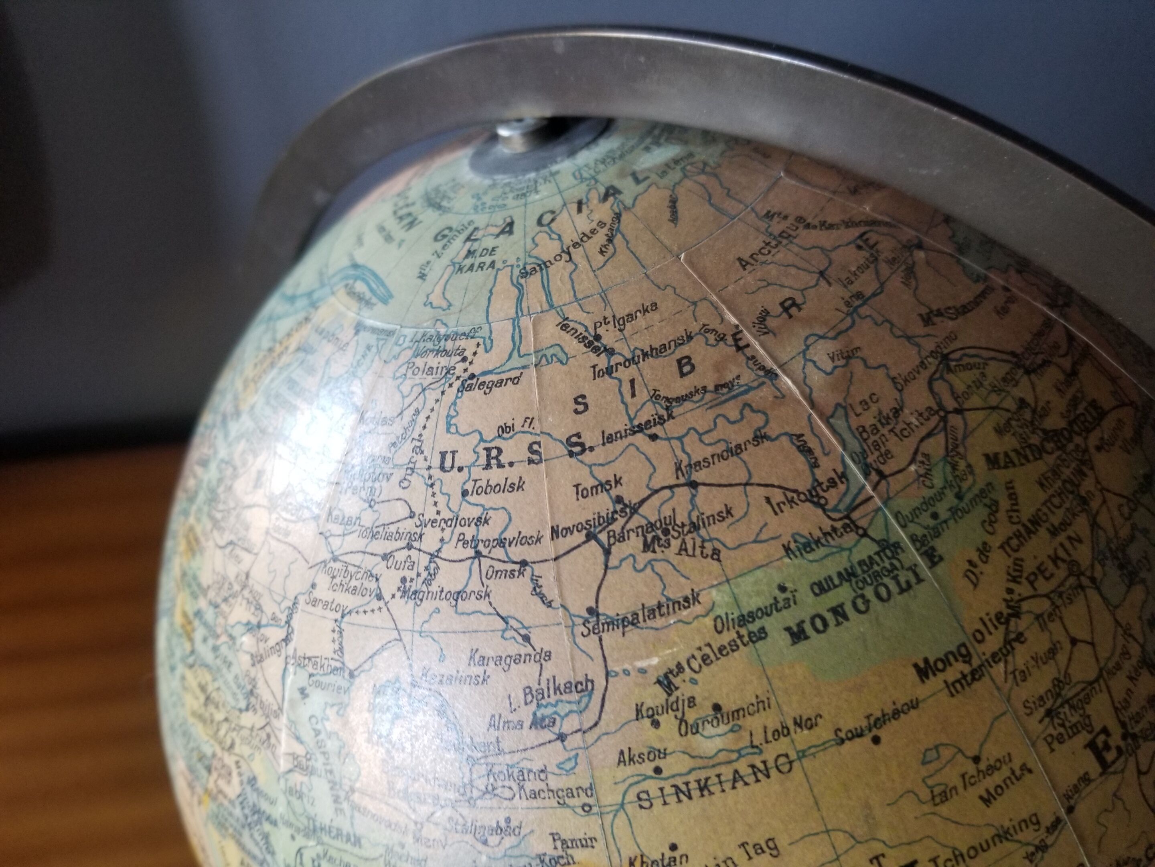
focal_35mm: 26
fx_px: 868
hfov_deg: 67.3
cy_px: 434
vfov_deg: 53.1
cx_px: 578
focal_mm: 4.25
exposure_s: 1/30
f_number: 1.7
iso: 160
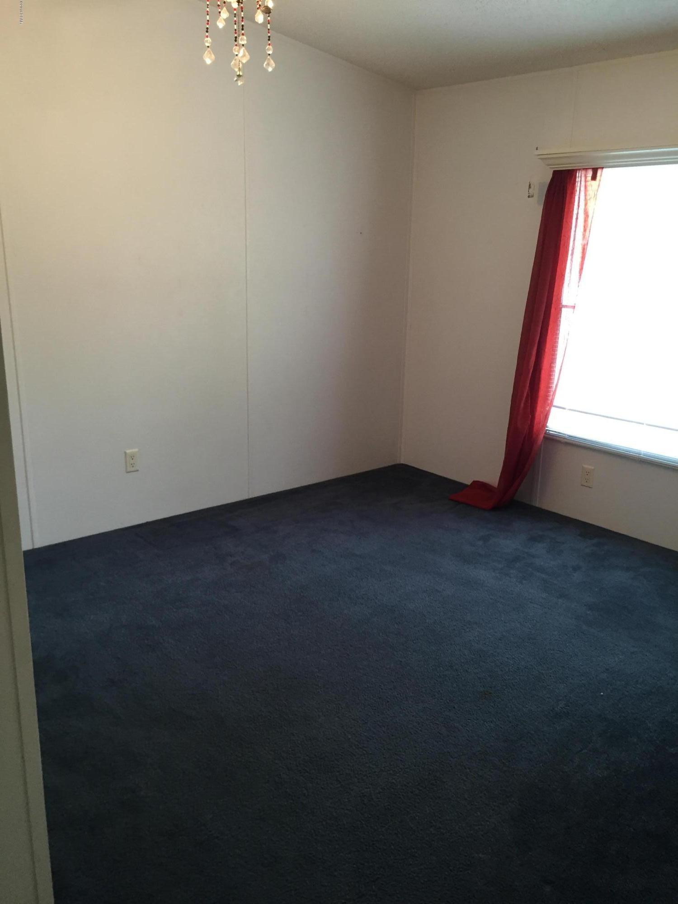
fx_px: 757
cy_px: 452
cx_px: 339
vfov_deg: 61.7
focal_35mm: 29
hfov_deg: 48.2
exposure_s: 1/30
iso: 125
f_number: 2.2
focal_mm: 4.15
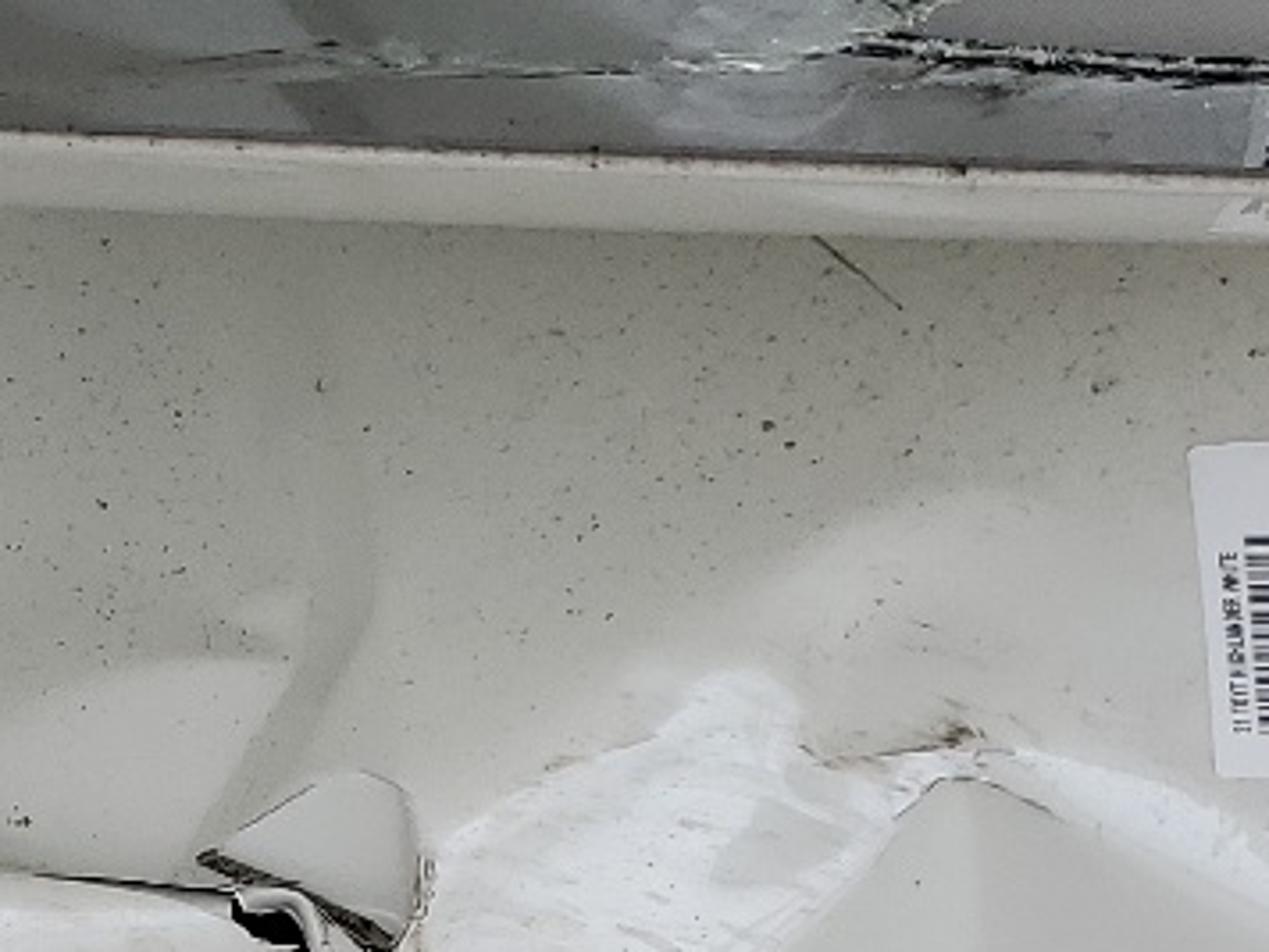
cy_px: 1997
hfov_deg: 16.3
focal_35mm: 117
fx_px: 4289
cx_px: -182
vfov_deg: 11.3
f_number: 1.5
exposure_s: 1/476
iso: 50
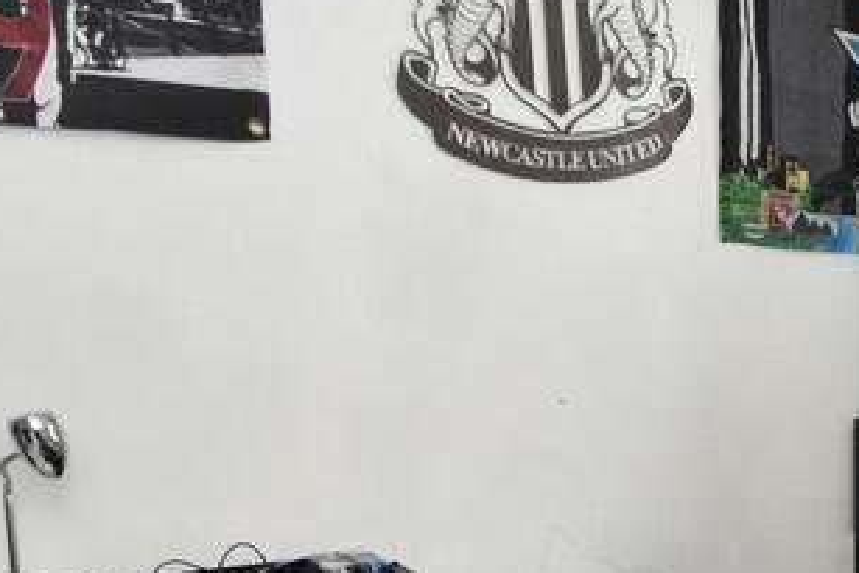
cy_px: 602
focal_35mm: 50
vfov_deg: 25.4
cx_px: 898
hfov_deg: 35.1
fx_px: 1194
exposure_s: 1/60
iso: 800
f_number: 4
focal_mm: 10
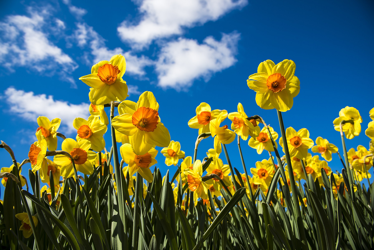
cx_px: 187
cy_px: 125
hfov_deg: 73.7
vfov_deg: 53.2
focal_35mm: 24
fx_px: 249
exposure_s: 1/200
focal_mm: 24
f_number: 9
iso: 100
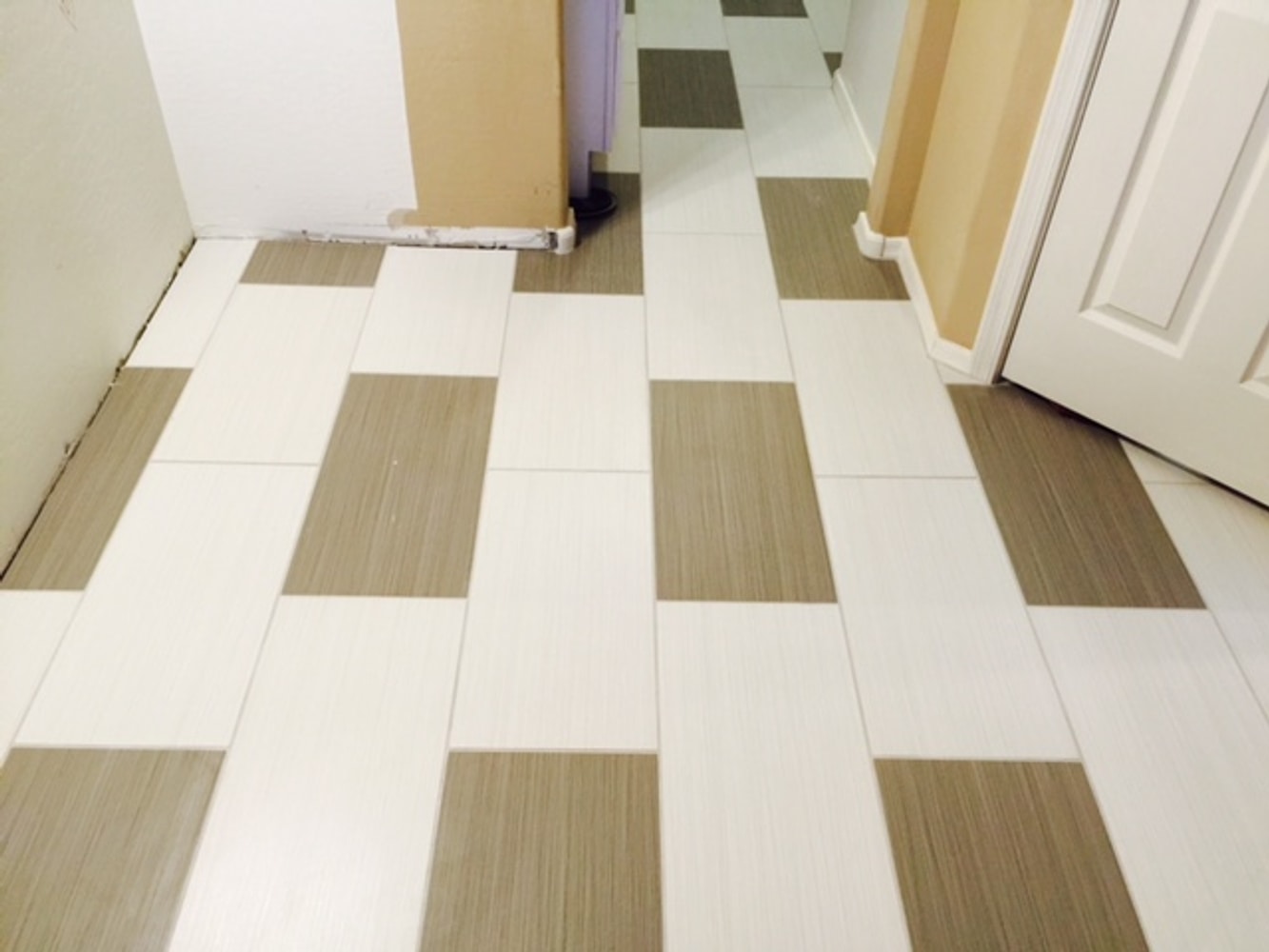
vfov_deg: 48.2
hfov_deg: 61.7
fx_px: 1063
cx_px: 634
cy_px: 476
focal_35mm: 29
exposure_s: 1/15
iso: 80
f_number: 2.2
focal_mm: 4.15
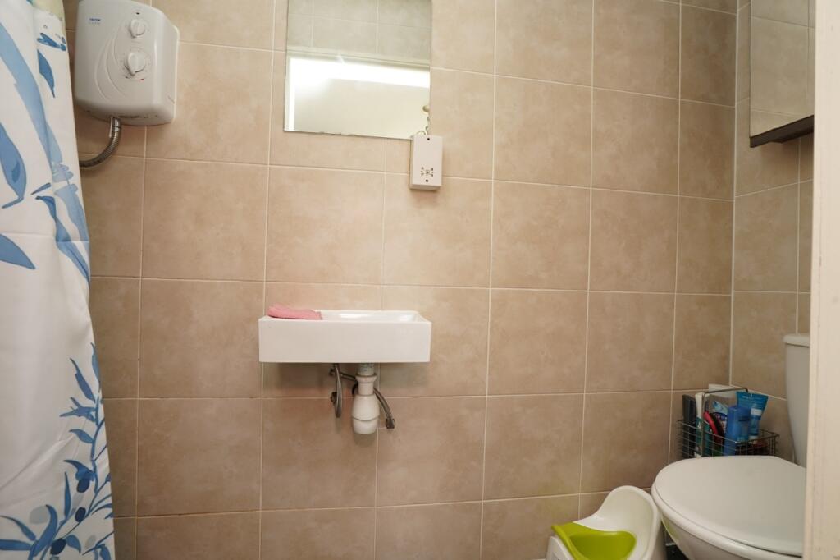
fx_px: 373
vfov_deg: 73.7
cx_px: 420
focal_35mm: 16
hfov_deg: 96.8
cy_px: 280
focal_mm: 16
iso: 640
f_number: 8
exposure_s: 1/25
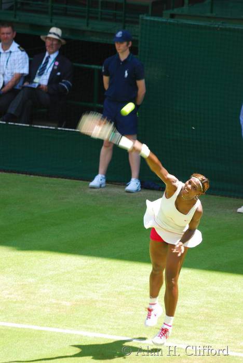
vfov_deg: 3.4
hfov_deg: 2.3
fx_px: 6063
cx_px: 122
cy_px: 182
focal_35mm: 600
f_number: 5.6
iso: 180
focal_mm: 400
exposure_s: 1/160
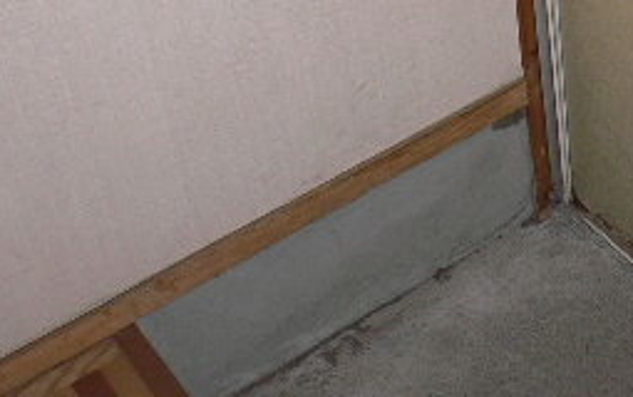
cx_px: 611
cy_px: -99
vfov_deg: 13.6
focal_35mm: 93
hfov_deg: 21.6
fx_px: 1606
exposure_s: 1/60
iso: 100
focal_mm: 5.8
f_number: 2.8
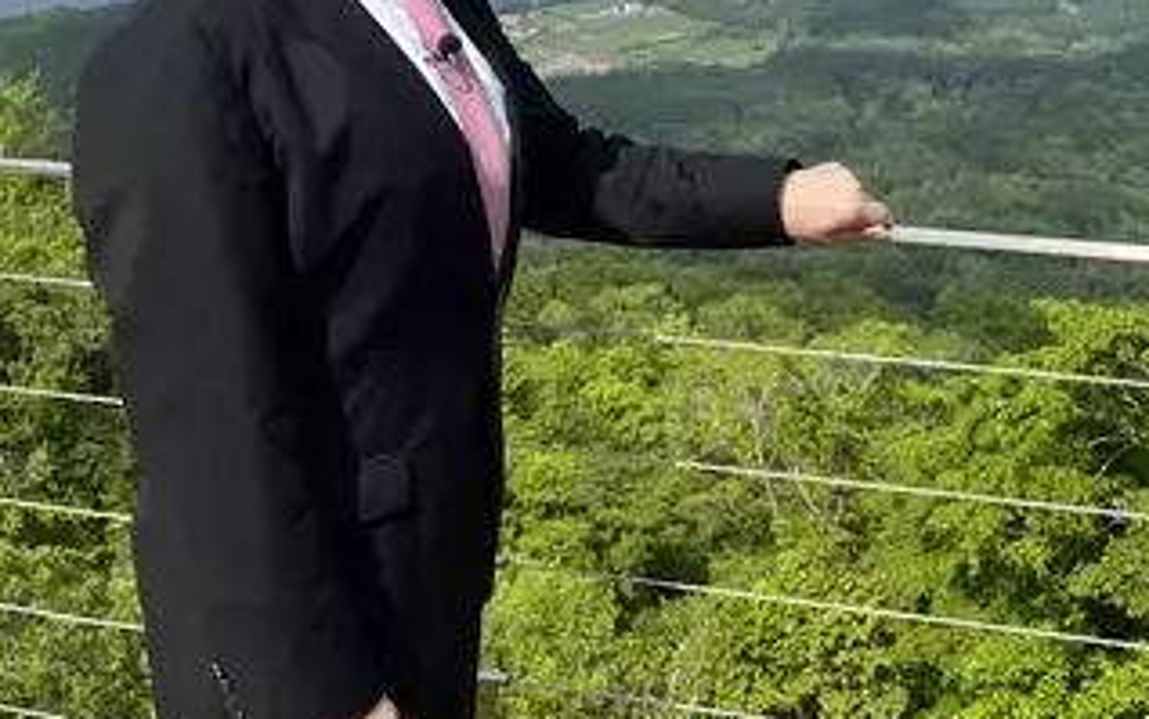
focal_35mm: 52
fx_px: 1629
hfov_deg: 37.1
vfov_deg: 23.4
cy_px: -65
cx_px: 961
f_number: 1.6
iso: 50
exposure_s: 1/4310
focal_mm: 5.1
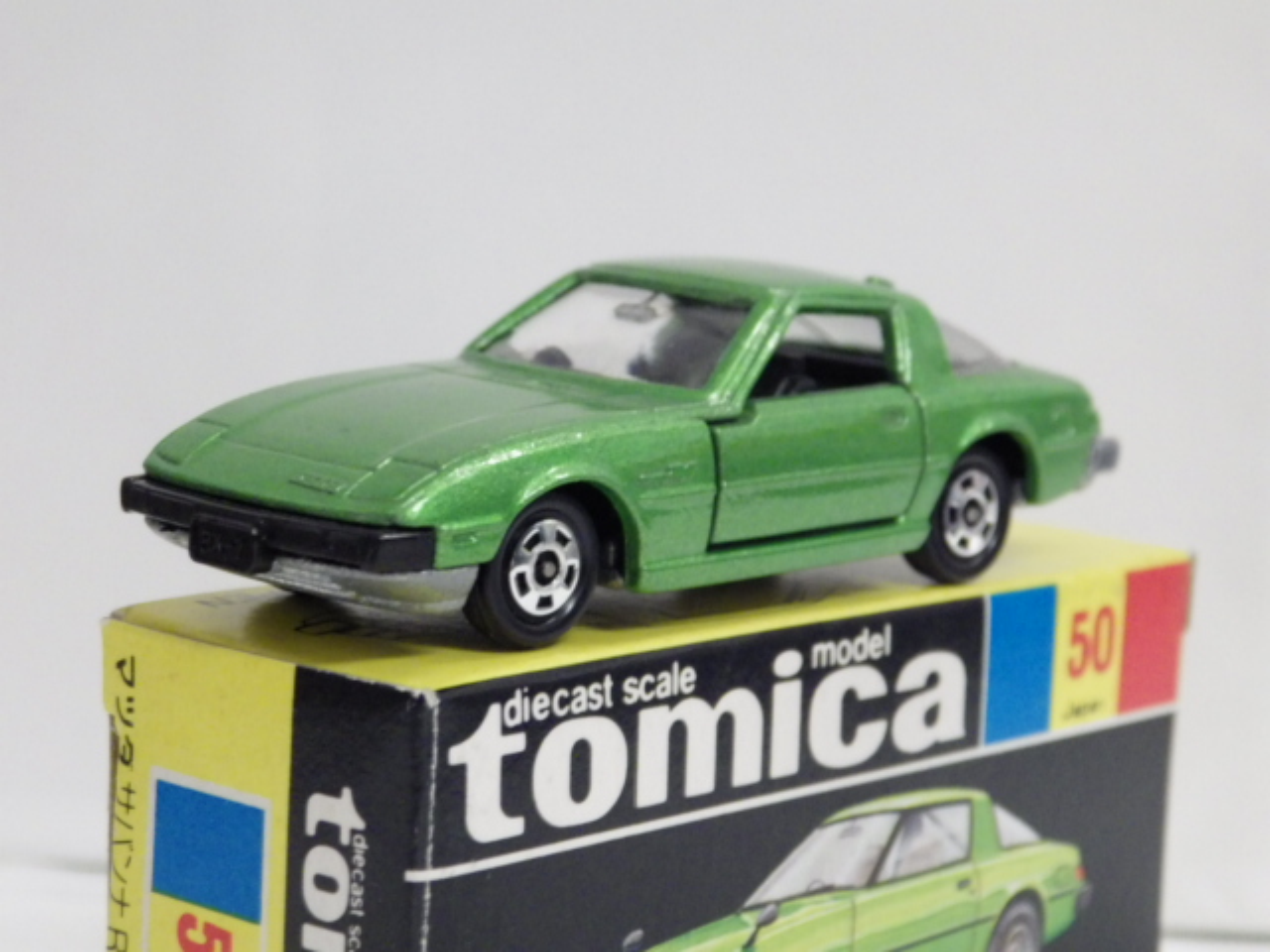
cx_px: 635
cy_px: 476
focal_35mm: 103
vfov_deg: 14.4
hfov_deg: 19.1
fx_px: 3779
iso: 1000
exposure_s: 1/30
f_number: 4.6
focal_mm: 18.4
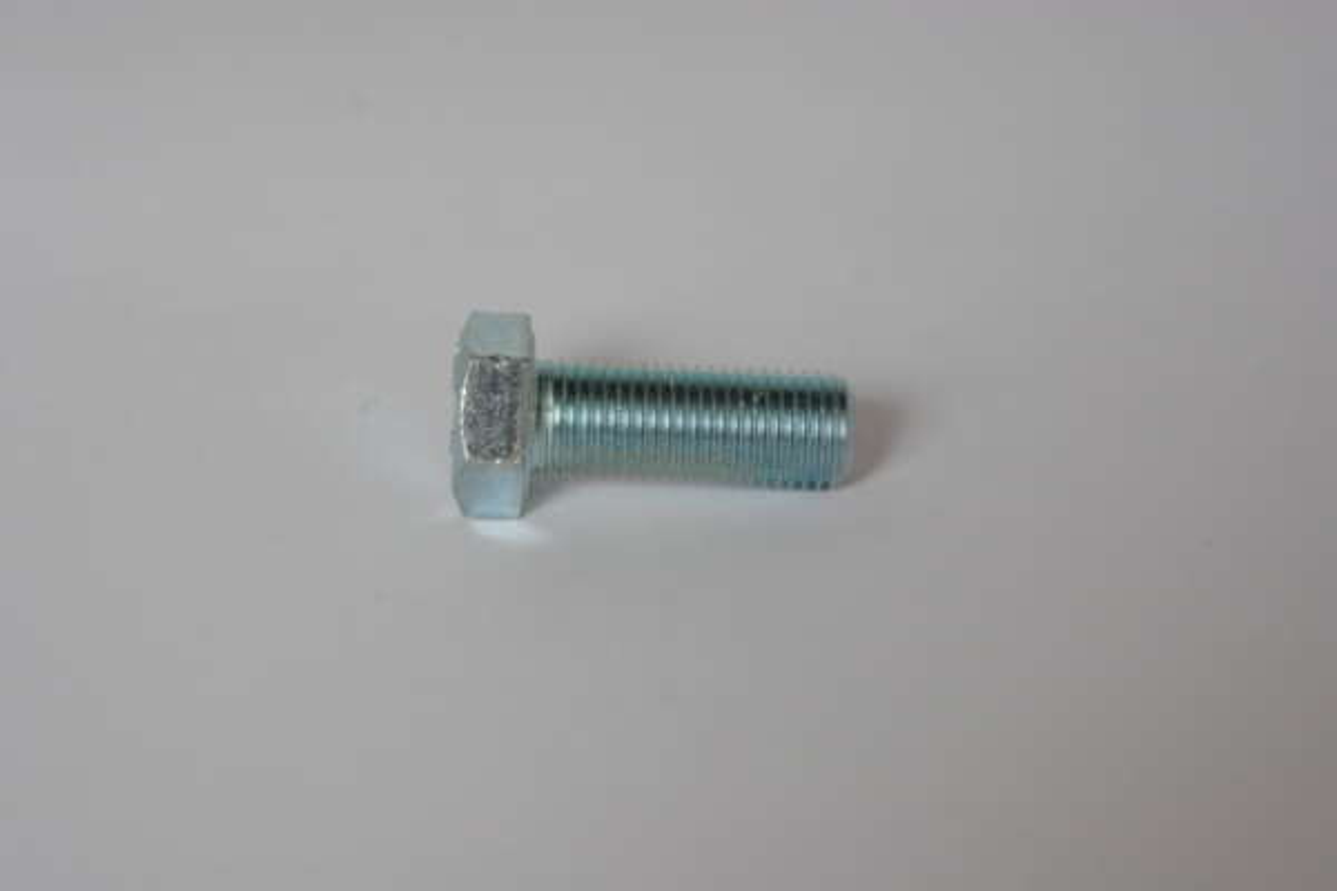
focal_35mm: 120
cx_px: 668
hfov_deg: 17.1
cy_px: 446
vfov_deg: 11.4
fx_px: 4456
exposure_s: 1/60
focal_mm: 80
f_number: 8
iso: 800
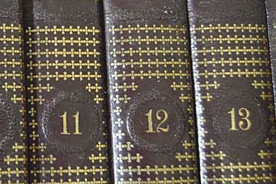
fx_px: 644
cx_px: -35
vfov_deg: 16.2
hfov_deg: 22.7
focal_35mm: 84
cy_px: 46
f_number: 3.8
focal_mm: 24
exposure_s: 1/60
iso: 3200
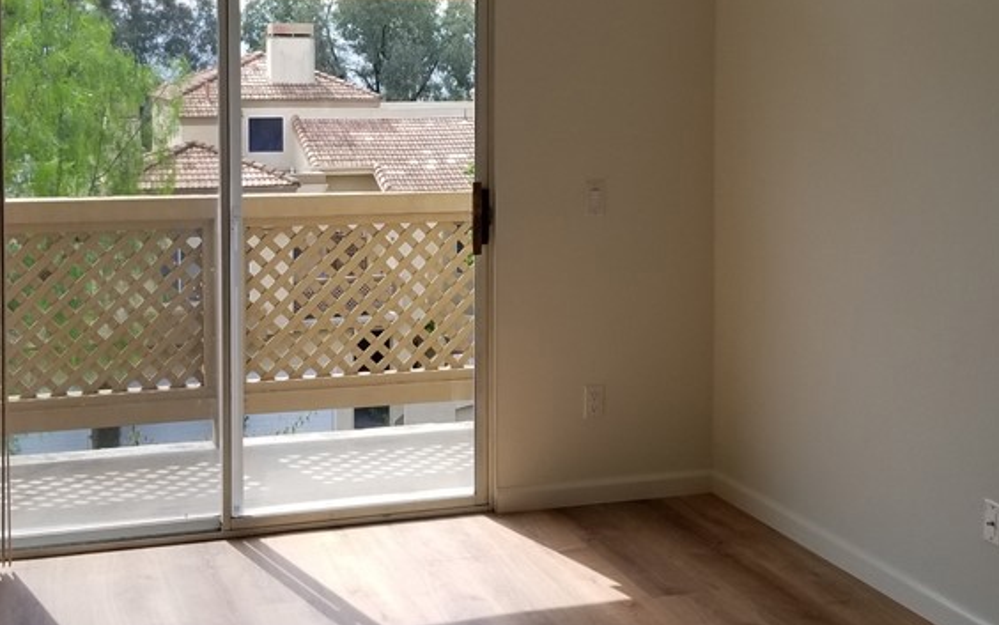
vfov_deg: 25.6
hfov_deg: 40.2
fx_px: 1362
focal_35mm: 50
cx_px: 439
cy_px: 159
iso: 50
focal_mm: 4.25
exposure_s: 1/858
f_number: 1.7
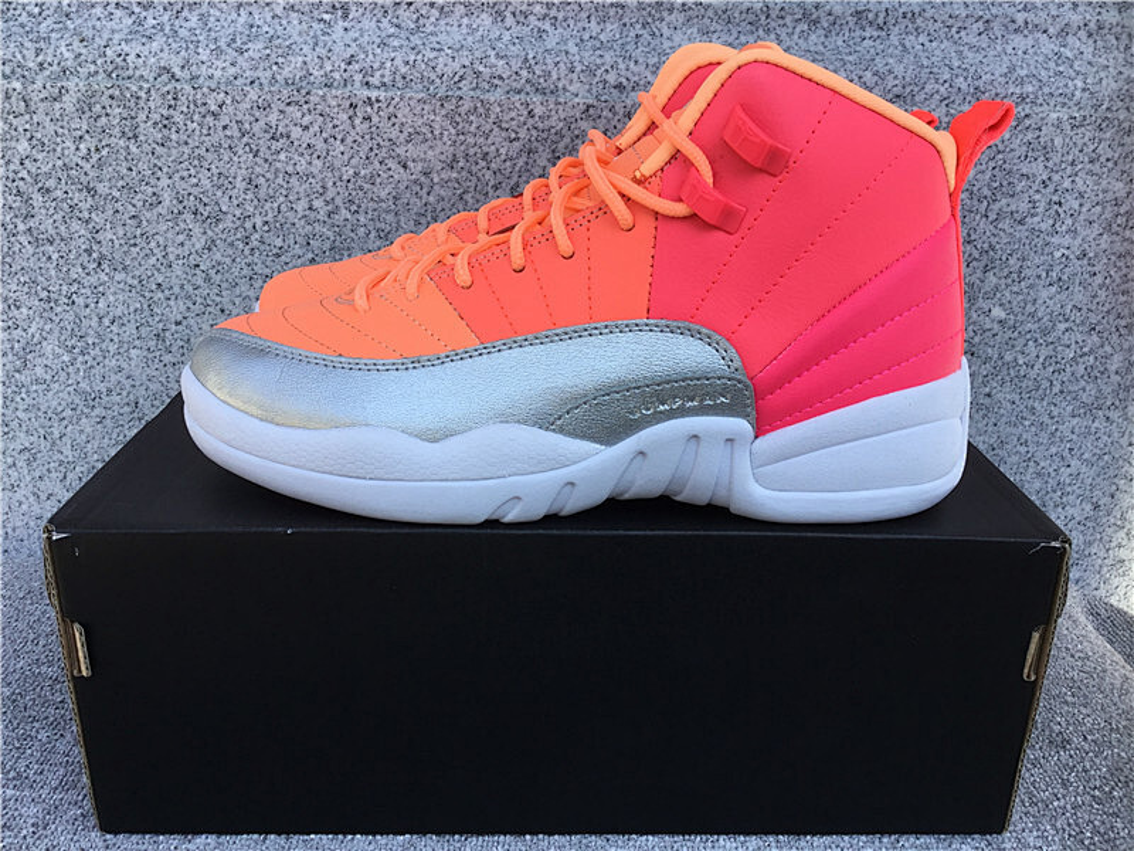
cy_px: 426
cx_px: 567
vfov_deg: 45.4
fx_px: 1016
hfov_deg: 58.4
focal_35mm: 31
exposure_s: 1/458
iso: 25
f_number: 2.4
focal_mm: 3.3
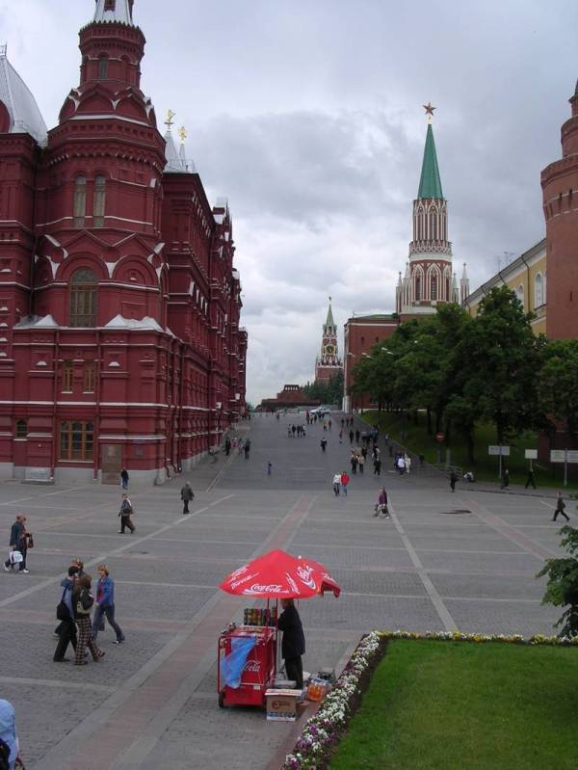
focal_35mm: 38
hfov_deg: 37.7
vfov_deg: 49.0
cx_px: 289
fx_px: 845
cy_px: 385
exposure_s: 1/212
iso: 100
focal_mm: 5.8
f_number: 5.6
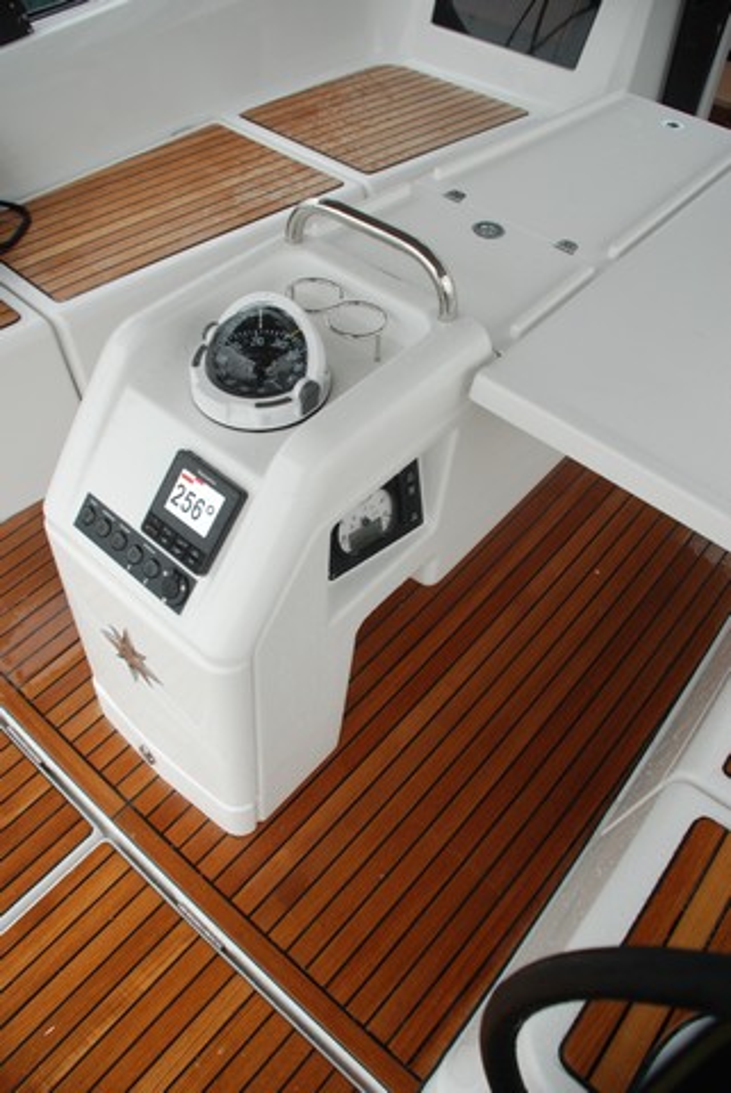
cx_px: 366
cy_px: 546
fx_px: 821
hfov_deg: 48.0
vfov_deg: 67.3
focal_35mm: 27
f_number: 3.5
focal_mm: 18
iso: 250
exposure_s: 1/40
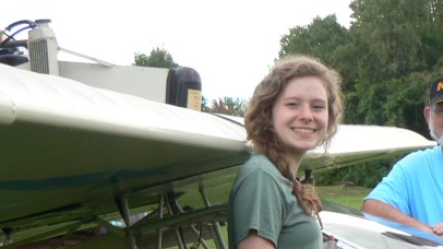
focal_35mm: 99
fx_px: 1162
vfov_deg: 11.5
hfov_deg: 21.1
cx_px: 406
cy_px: 408
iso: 80
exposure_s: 1/30
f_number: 2.8
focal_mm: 6
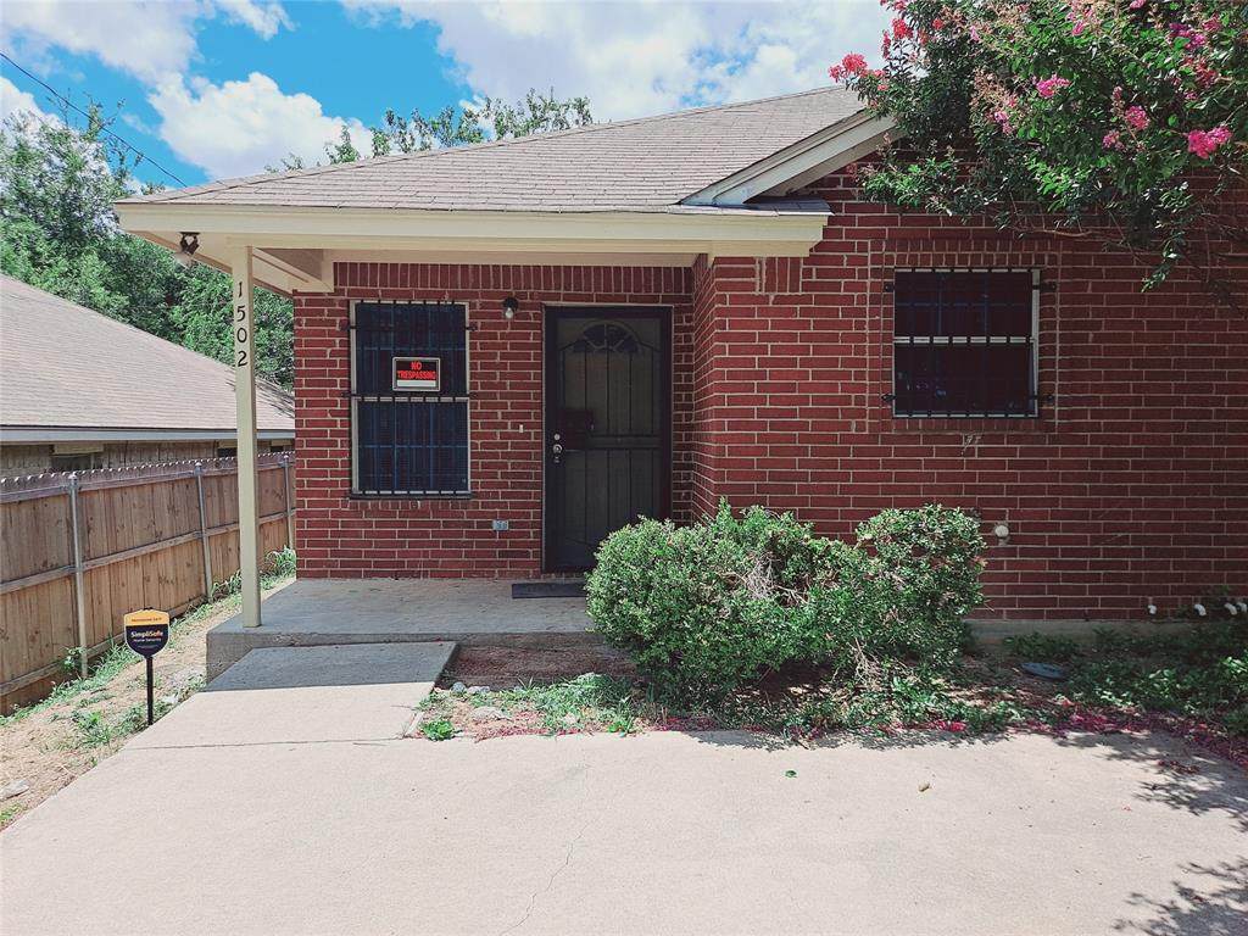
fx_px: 901
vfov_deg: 54.9
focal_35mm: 25
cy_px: 468
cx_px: 624
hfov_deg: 69.4
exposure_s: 1/1669
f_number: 2
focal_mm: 4.6
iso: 32
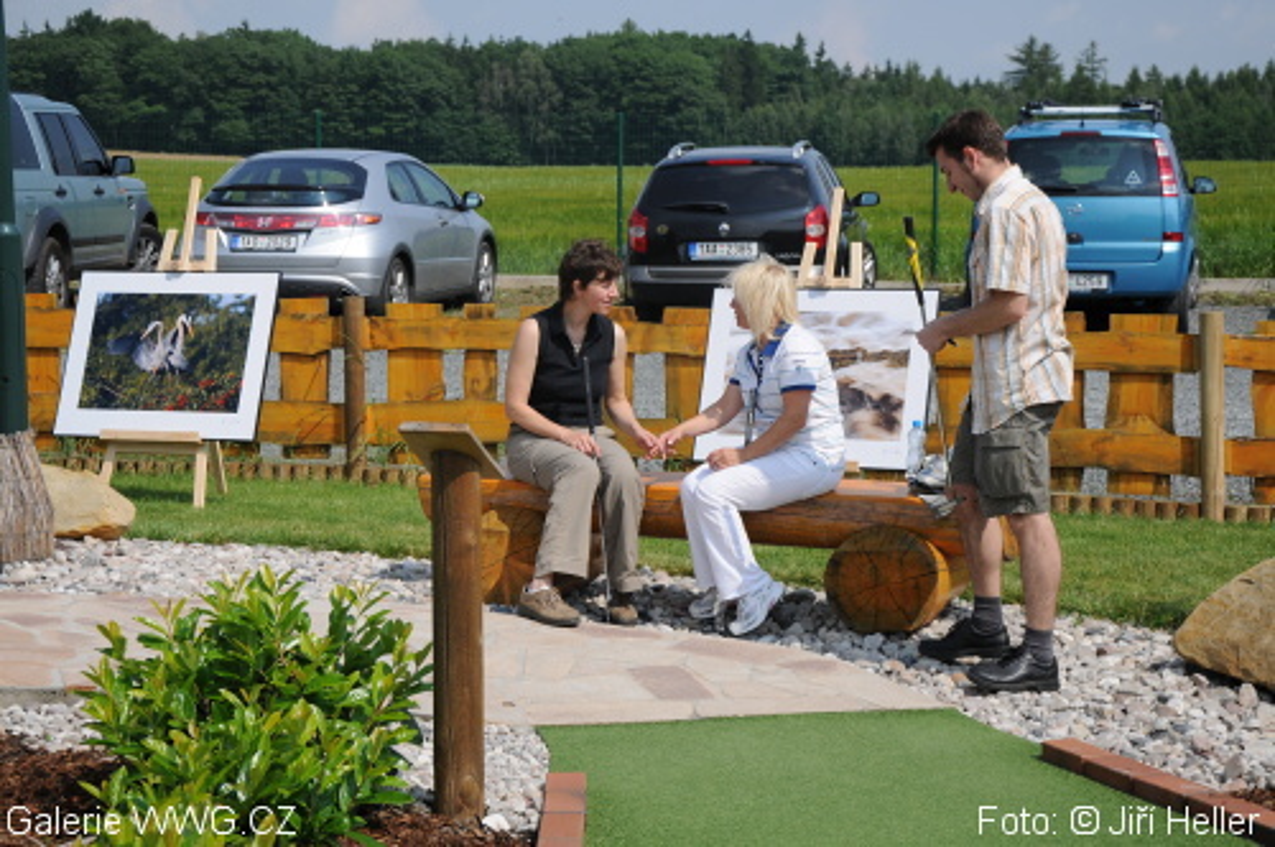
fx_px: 2653
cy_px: 424
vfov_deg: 18.1
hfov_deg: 27.0
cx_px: 638
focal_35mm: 75
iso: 200
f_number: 7.1
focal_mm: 50
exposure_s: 1/1000
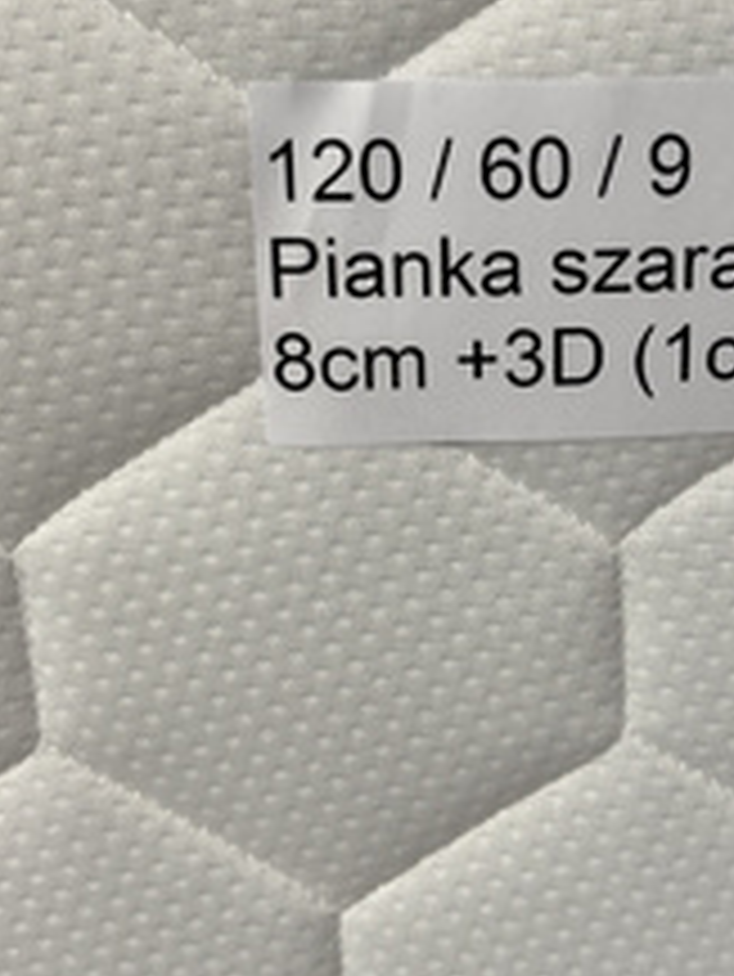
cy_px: 346
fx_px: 1525
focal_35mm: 54
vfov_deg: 35.3
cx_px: 491
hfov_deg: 26.9
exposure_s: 1/50
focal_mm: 5.96
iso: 80
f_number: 1.6
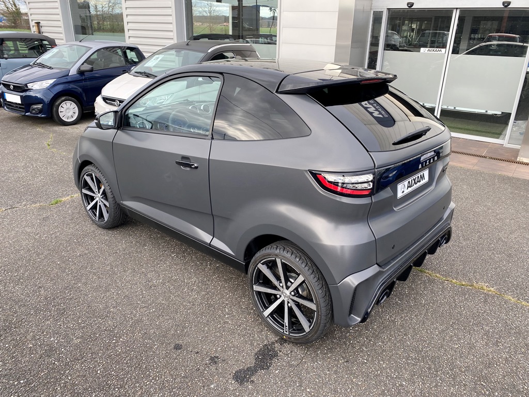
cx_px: 264
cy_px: 198
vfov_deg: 53.1
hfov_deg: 67.3
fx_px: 397
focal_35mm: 26
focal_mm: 4.25
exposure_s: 1/326
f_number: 1.8
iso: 32
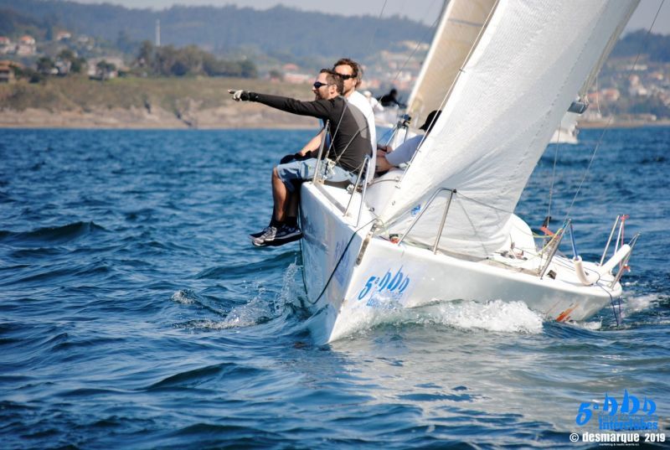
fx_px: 4616
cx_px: 335
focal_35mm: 248
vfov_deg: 5.6
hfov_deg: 8.3
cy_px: 225
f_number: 5.3
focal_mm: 165
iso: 200
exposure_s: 1/800
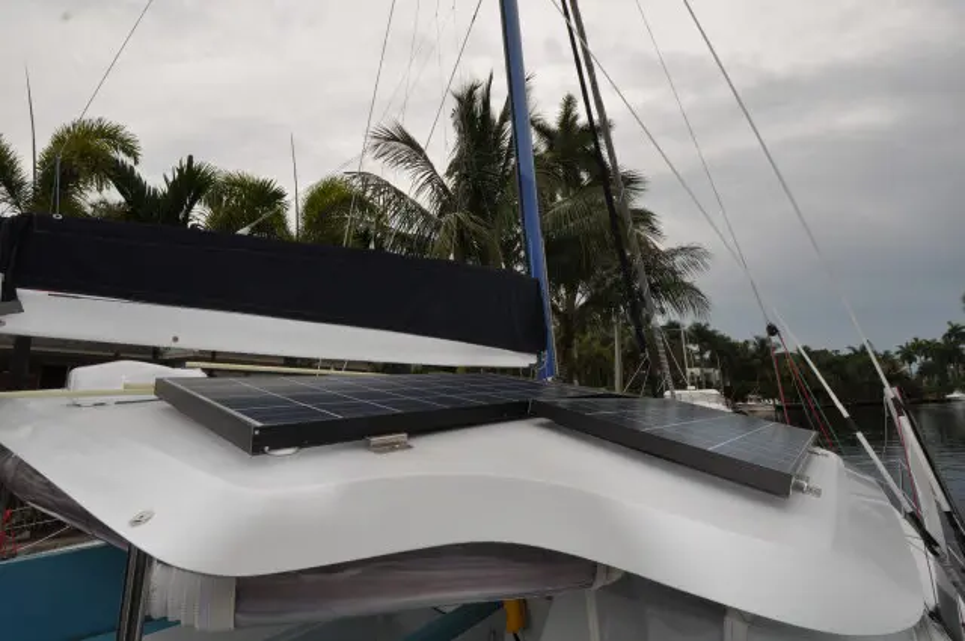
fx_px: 402
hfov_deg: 100.5
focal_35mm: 15
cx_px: 482
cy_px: 320
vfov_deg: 77.2
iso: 200
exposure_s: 1/200
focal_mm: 10
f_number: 13
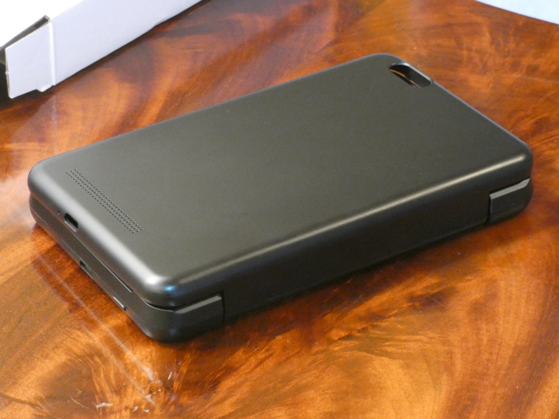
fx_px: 2099
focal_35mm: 130
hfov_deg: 15.2
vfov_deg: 11.4
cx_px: 280
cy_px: 210
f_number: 5.2
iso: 1600
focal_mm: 23.3
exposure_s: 1/10
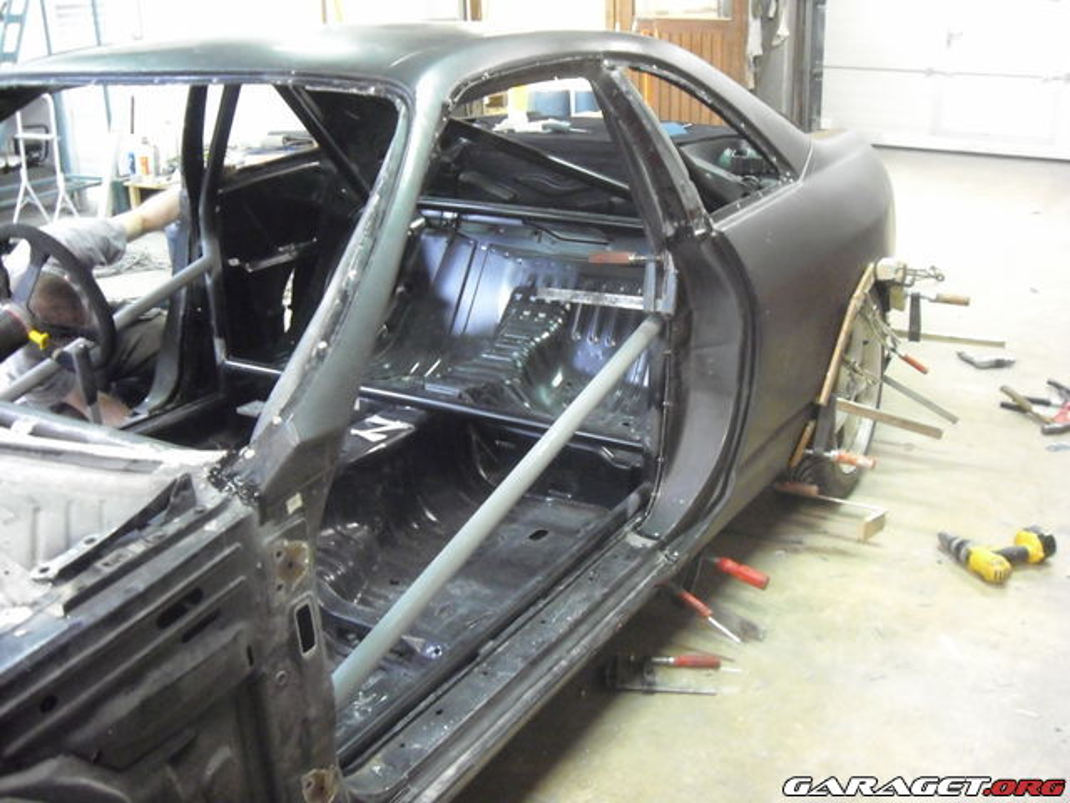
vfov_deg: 38.7
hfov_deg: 50.1
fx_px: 1144
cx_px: 535
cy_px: 402
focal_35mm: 37
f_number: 2.7
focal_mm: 6.2
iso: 800
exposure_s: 1/10
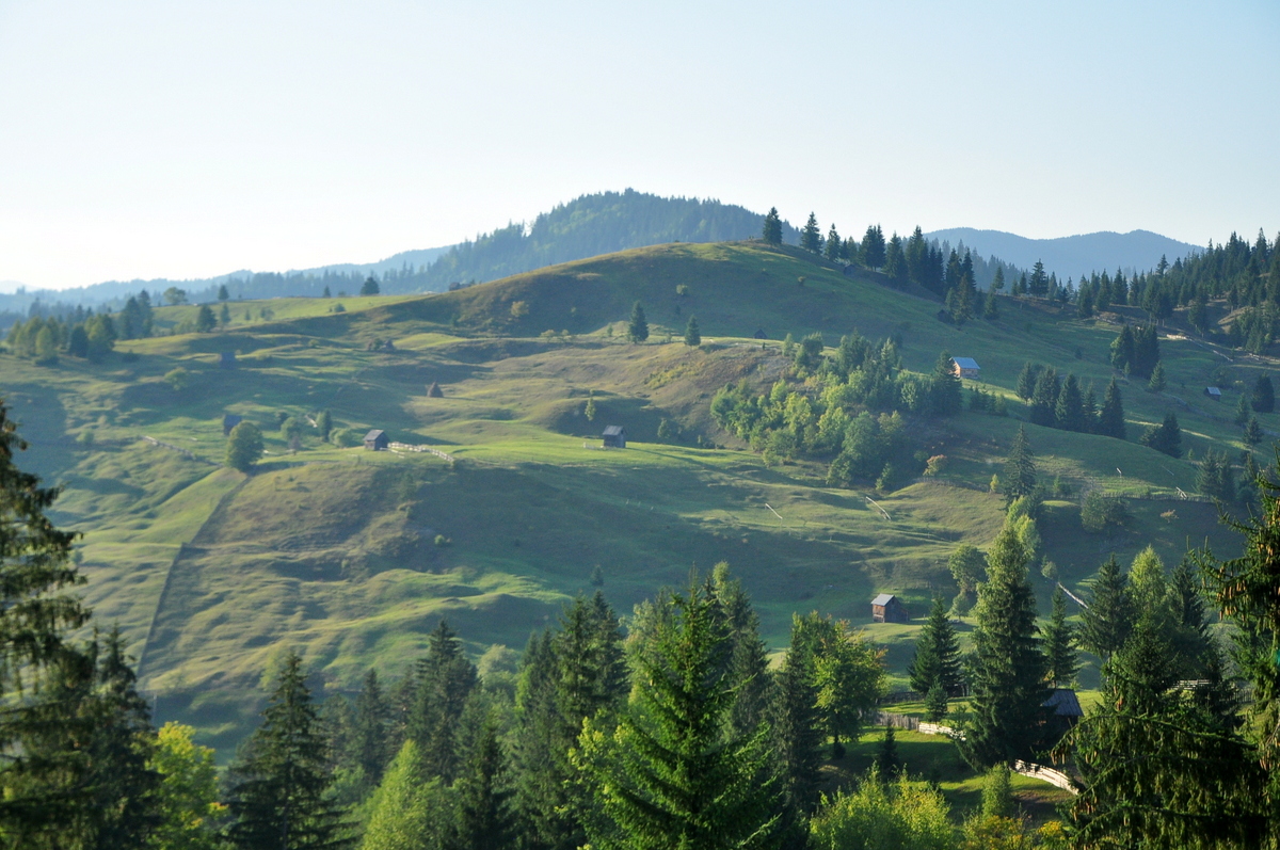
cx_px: 640
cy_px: 425
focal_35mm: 87
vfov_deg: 15.7
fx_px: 3090
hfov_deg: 23.4
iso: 400
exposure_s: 1/800
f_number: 7.1
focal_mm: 58
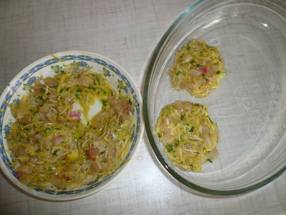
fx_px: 231
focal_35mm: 28
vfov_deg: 49.8
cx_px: 143
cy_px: 108
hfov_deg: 63.4
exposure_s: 1/30
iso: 100
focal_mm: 4.6
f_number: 2.8
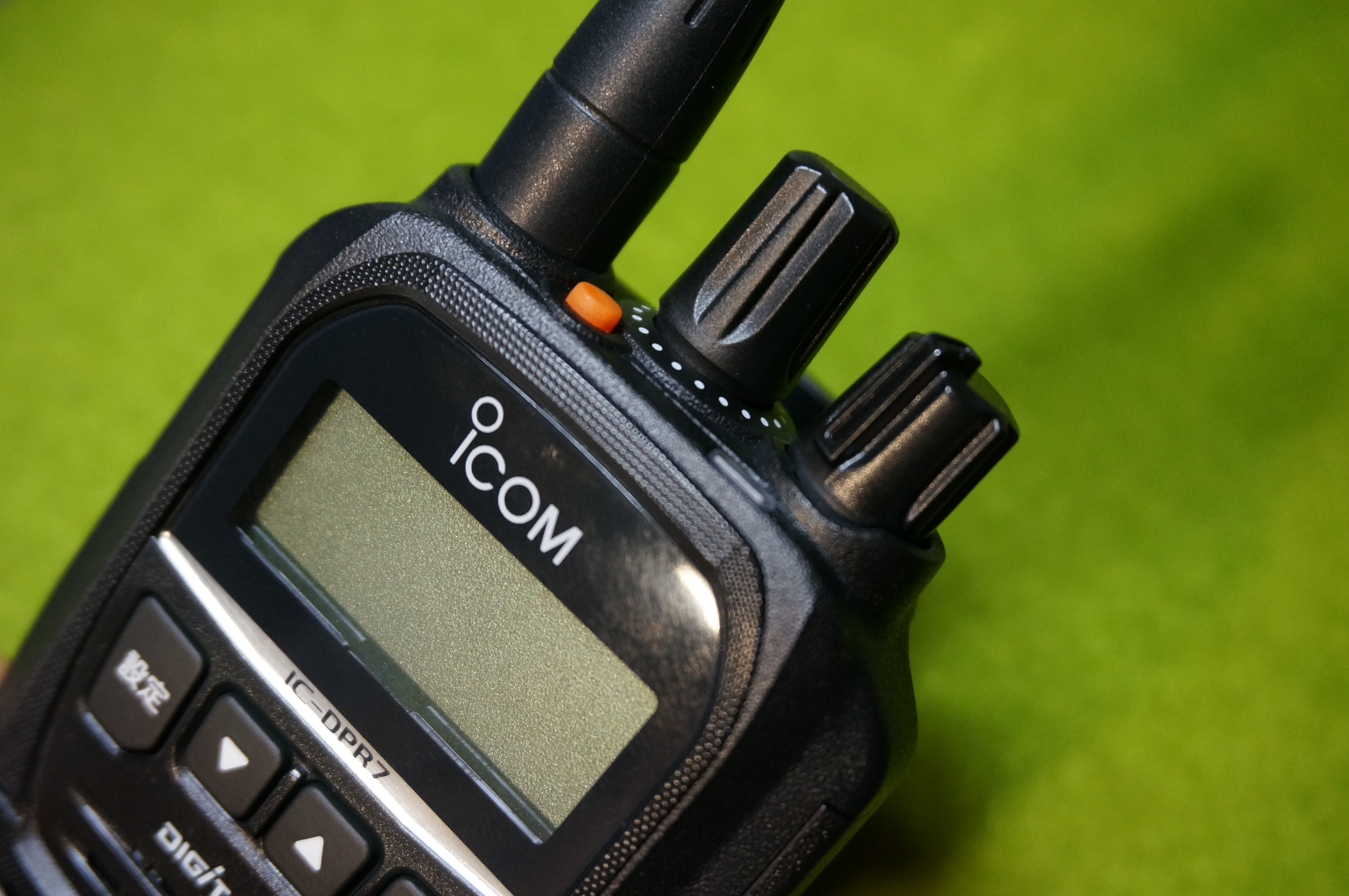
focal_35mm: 42
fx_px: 1572
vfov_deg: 31.8
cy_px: 448
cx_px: 674
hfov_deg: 46.4
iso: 1250
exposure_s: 1/60
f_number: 4.5
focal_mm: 28
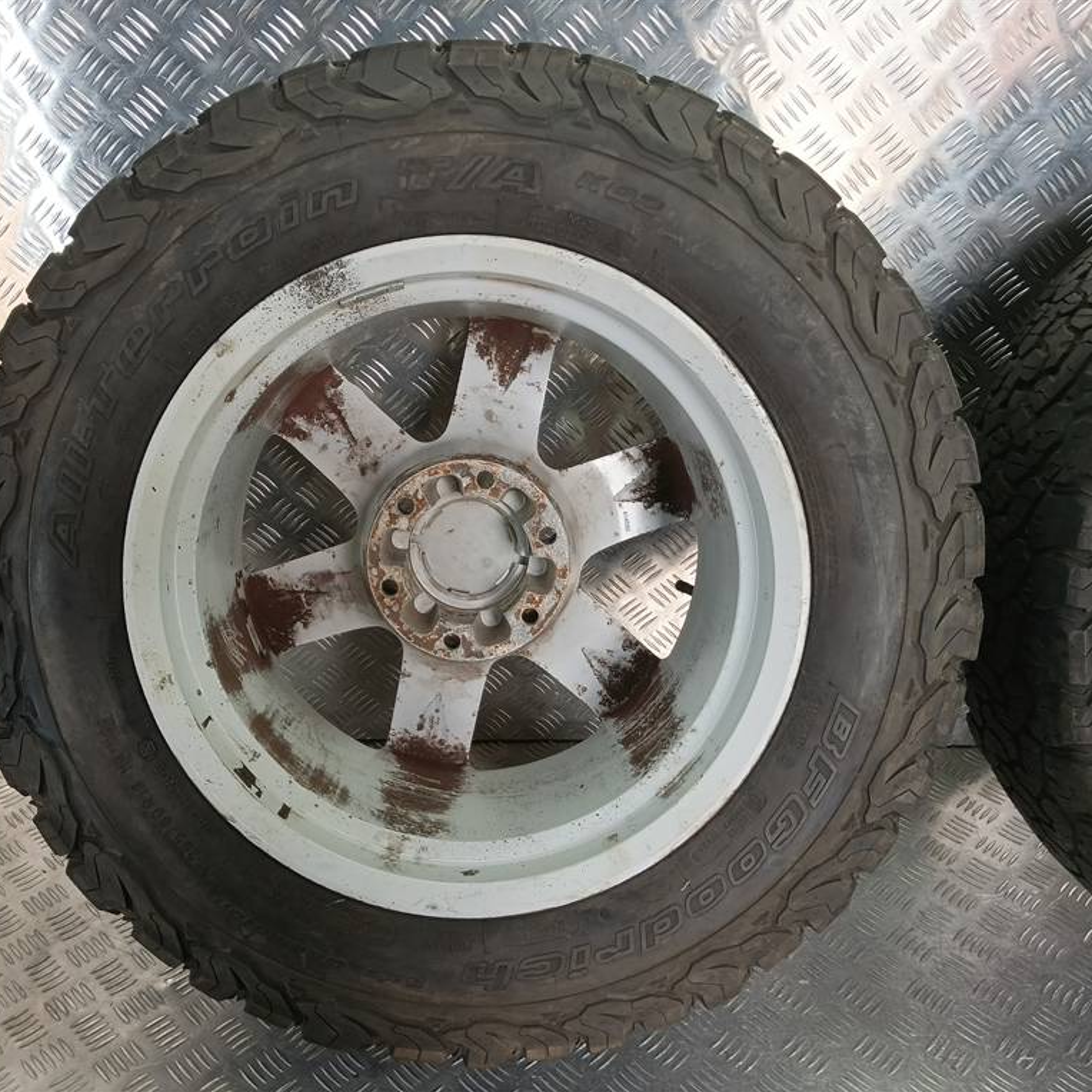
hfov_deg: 50.9
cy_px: 545
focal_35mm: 32
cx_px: 463
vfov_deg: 51.1
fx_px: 1142
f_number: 1.6
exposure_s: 1/50
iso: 94
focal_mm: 4.11
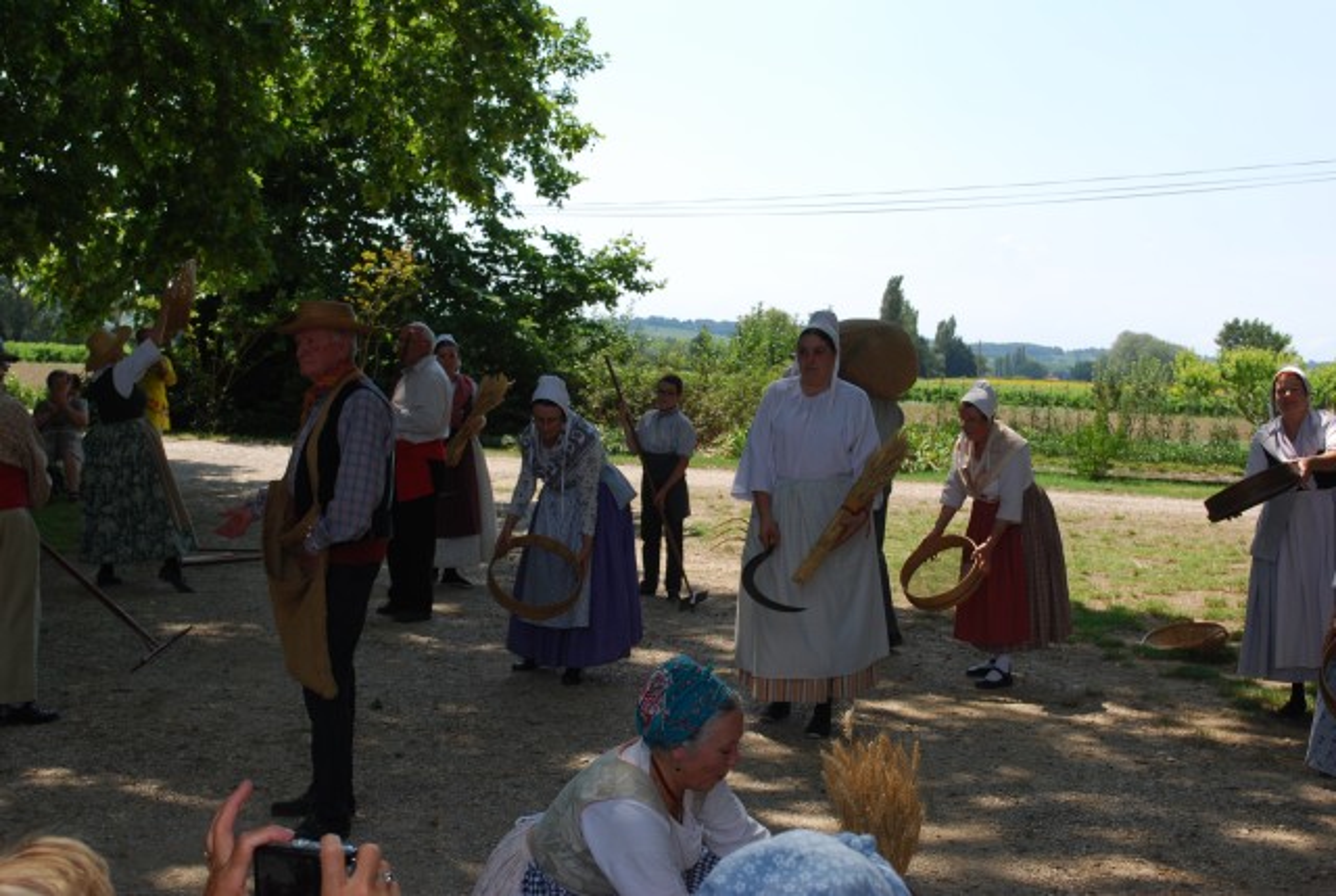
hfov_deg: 37.8
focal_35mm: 52
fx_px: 1951
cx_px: 668
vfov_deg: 25.8
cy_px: 448
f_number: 7.1
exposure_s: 1/200
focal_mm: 35
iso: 100
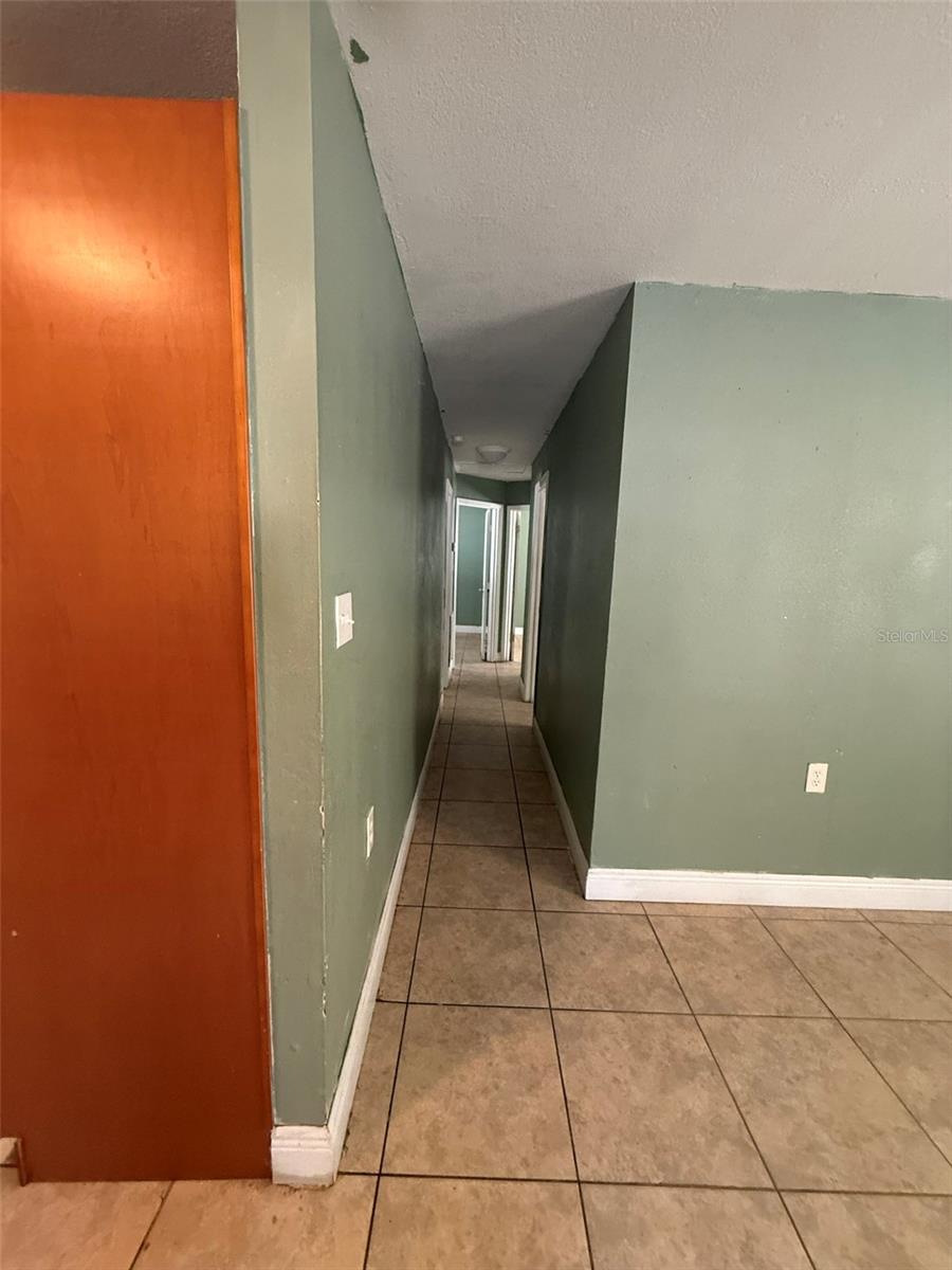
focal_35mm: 14
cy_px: 635
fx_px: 513
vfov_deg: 102.1
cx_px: 476
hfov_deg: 85.7
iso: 320
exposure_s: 1/60
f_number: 2.2
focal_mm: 2.22
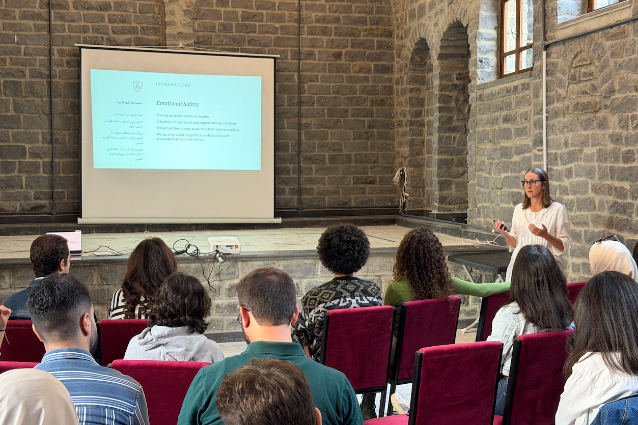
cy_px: 218
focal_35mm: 51
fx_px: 904
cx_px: 315
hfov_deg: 38.9
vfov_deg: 26.5
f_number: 1.78
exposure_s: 1/40
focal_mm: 6.76
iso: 320
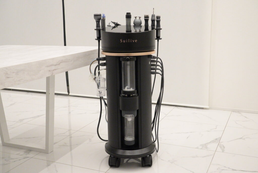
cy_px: 86
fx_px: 294
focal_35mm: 41
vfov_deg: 32.7
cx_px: 129
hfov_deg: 47.4
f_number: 8
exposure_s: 1/640
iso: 12800
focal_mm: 41
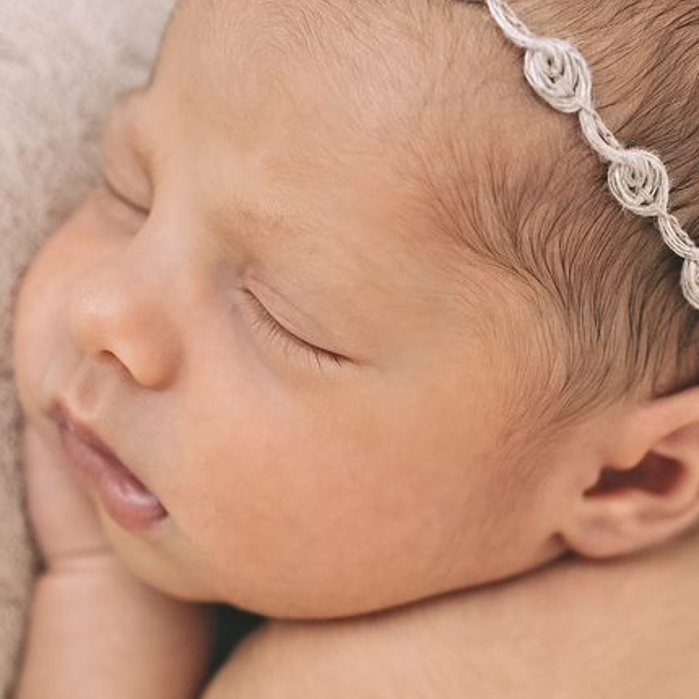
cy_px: 406
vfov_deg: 20.9
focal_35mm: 83
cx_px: 497
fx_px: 1896
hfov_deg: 20.8
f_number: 3.2
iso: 500
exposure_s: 1/200
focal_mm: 35
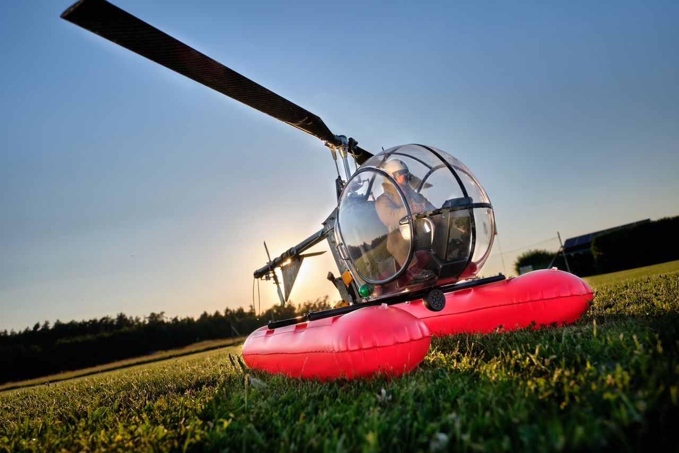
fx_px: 471
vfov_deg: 51.3
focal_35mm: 25
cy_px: 226
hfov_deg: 71.5
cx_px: 340
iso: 200
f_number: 4.5
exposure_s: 1/1800
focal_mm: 16.6
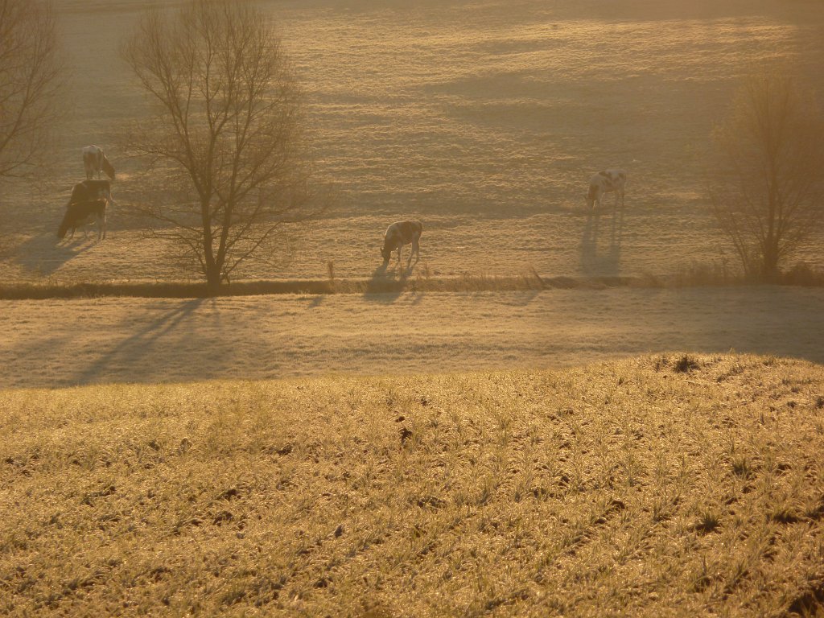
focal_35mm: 300
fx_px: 7141
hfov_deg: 6.6
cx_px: 412
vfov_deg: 5.0
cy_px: 309
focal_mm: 49.2
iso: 80
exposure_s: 1/250
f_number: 4.9
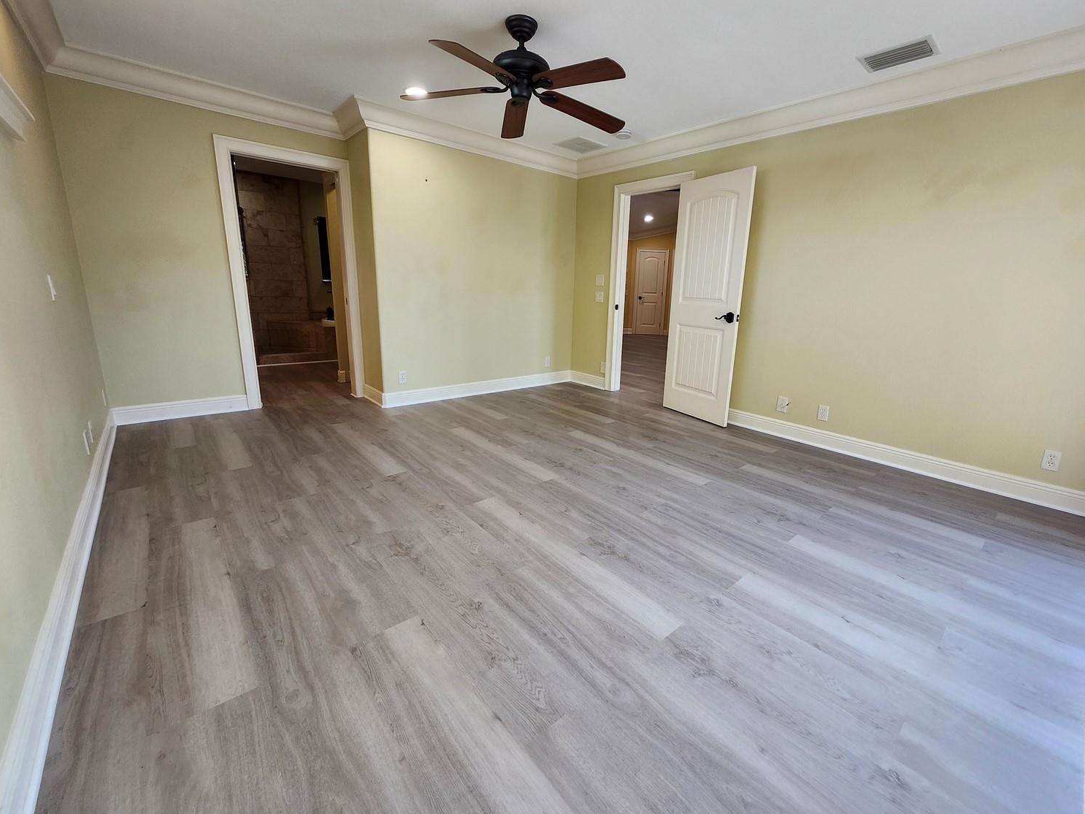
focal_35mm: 14
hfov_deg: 101.9
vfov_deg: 85.6
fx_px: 439
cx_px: 583
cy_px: 392
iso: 100
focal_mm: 1.74
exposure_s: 1/60
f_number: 2.2
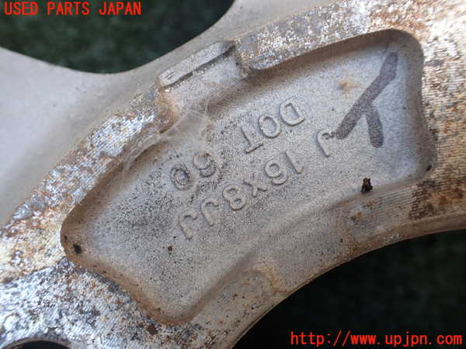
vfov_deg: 46.8
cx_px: 233
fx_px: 404
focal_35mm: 30
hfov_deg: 60.0
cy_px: 174
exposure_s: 1/125
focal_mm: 5.4
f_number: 2.3
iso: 160
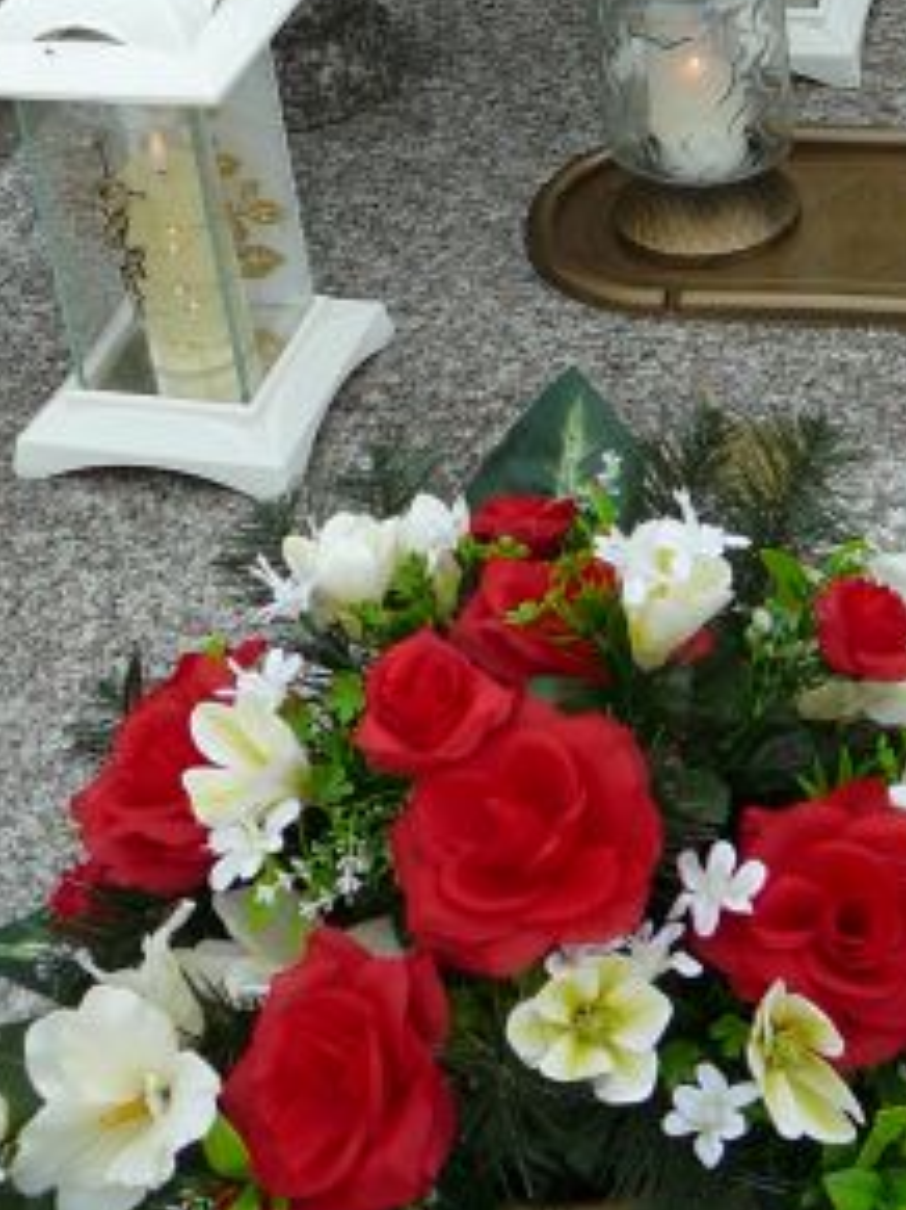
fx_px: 2689
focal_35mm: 77
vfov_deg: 24.6
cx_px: 565
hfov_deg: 19.1
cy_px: 133
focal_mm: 5.2
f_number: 2.8
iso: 80
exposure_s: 1/250
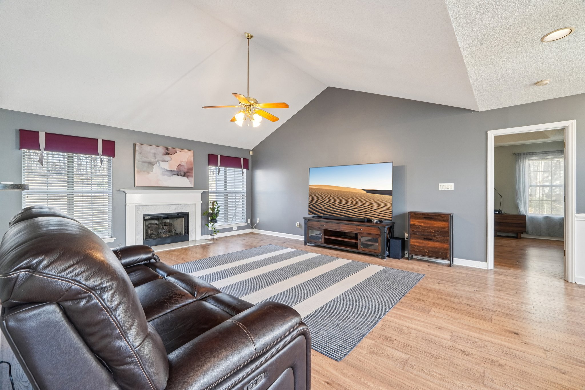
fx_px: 244
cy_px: 195
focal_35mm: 15
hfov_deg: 100.4
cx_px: 292
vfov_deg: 77.3
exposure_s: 1/8
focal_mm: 10
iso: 400
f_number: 8
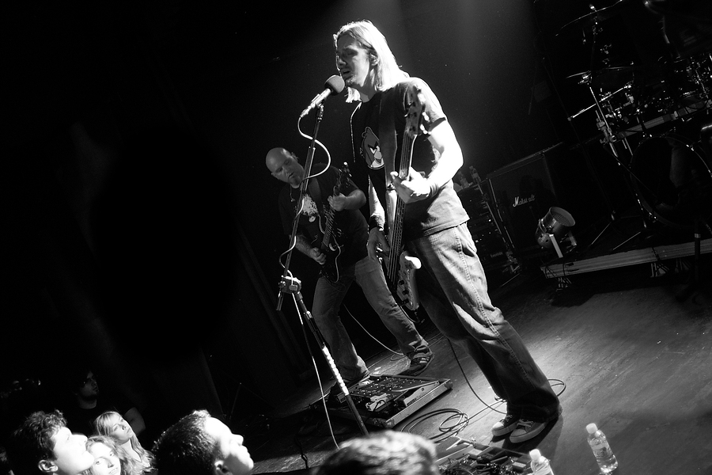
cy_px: 238
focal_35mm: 30
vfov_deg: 43.6
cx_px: 356
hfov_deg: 61.9
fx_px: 593
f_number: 2
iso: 800
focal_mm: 20
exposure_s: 1/80
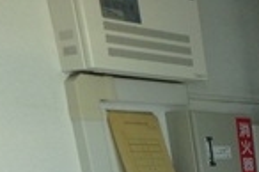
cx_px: 513
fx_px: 690
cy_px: 411
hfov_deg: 16.4
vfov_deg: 11.7
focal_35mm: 96
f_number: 3.5
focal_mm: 3.7
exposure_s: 1/40
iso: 200
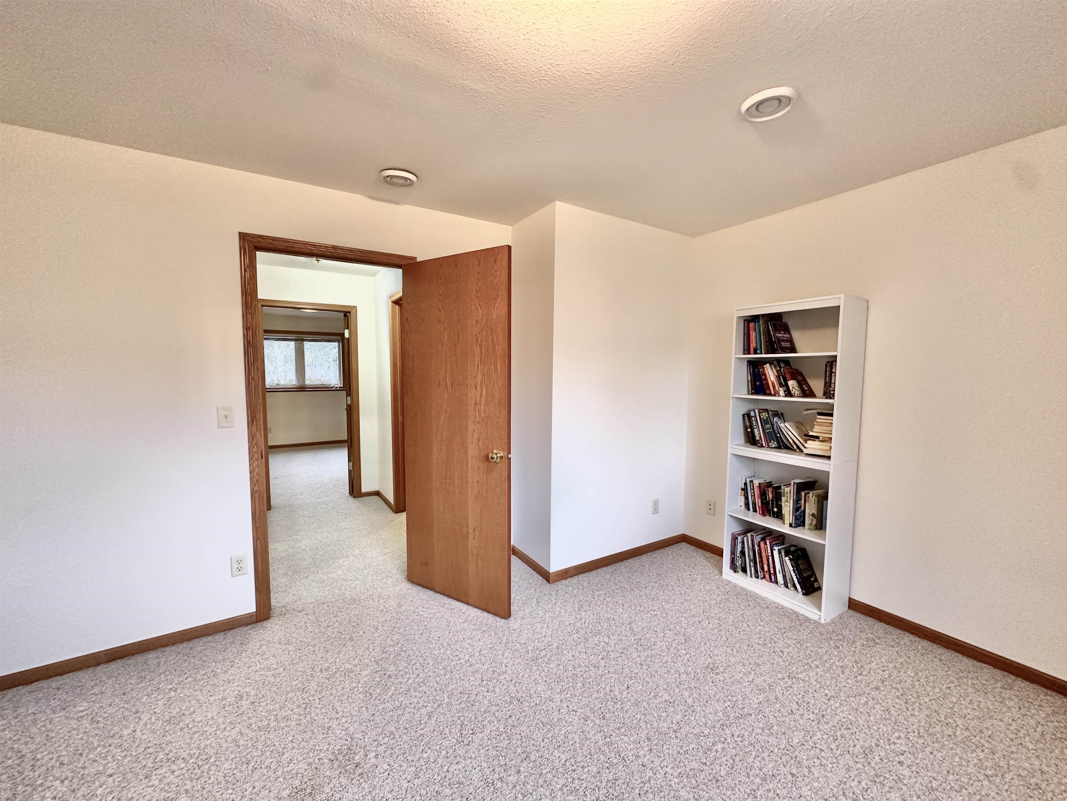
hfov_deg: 102.1
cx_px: 534
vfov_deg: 85.7
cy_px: 400
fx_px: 432
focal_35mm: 14
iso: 250
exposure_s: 1/60
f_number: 2.2
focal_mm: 2.22
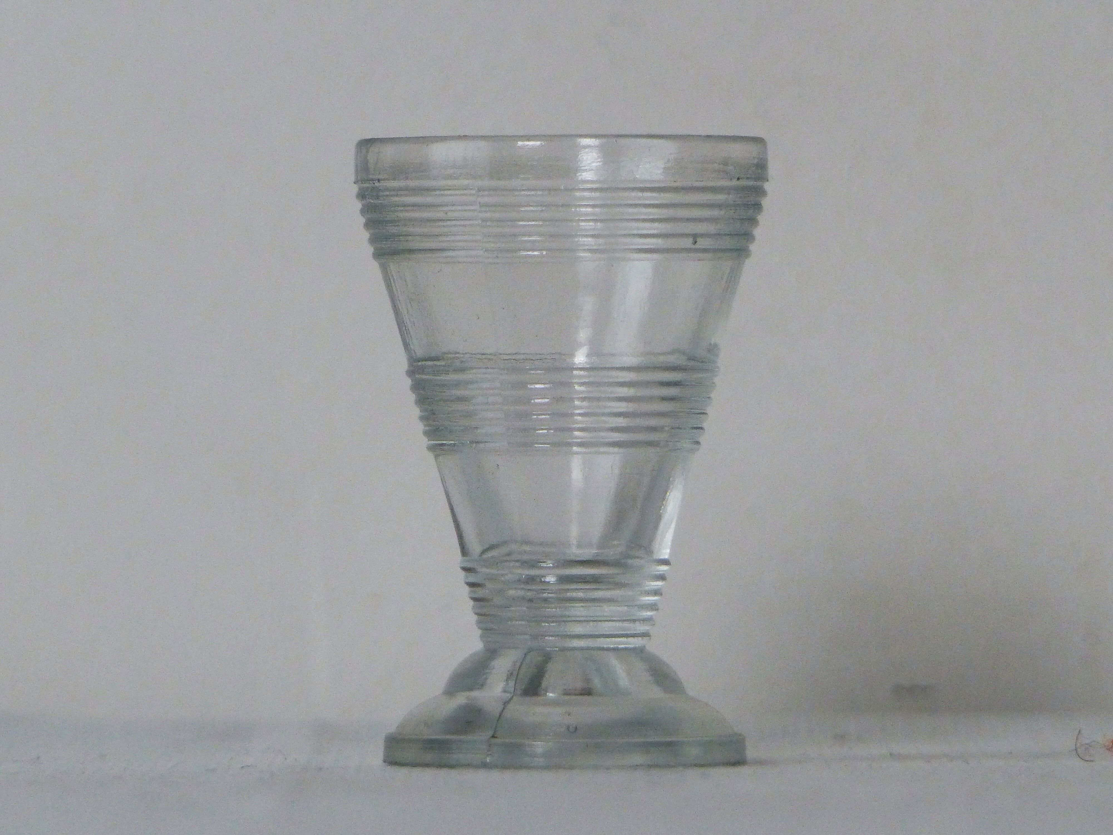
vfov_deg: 3.5
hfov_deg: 4.6
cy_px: 418
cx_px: 556
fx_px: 13858
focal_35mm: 431
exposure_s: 1/100
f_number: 2.8
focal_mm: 70.5
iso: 160
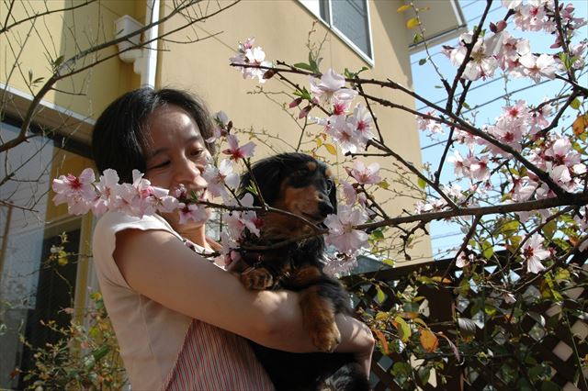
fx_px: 588
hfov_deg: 53.2
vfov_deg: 36.8
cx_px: 294
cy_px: 196
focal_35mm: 36
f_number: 9
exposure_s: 1/320
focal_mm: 24
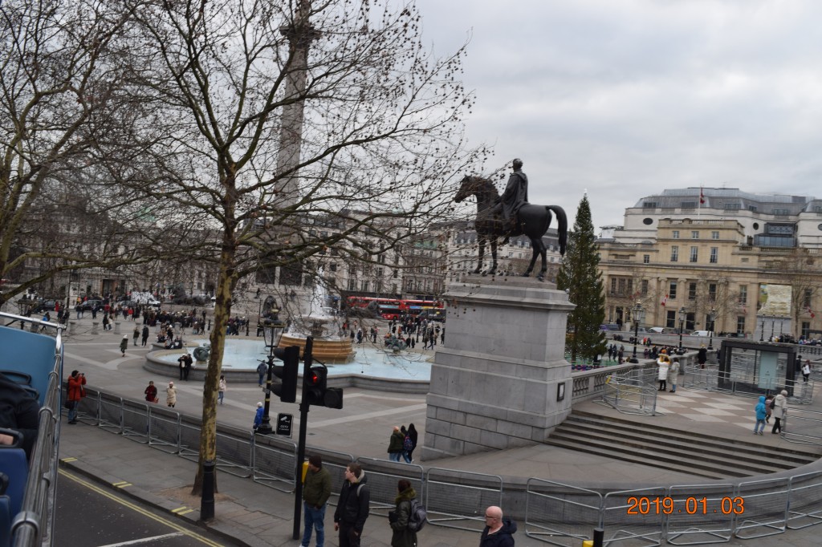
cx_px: 411
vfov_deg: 47.9
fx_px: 616
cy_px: 274
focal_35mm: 27
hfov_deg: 67.4
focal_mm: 18
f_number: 7.1
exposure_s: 1/200
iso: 400
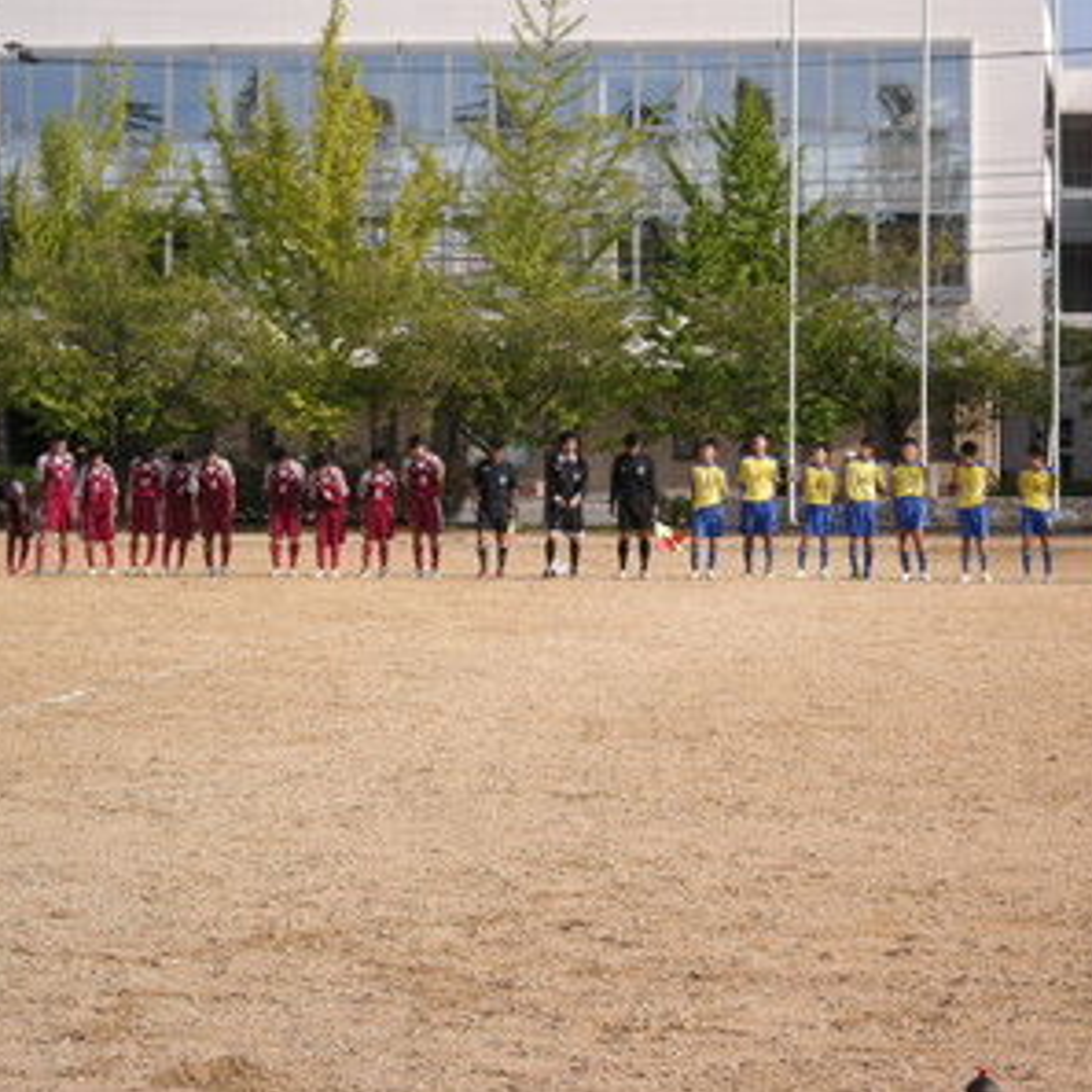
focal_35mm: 132
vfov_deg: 13.2
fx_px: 4711
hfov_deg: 13.2
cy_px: 548
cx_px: 592
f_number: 5.4
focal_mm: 23.7
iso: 64
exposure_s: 1/180
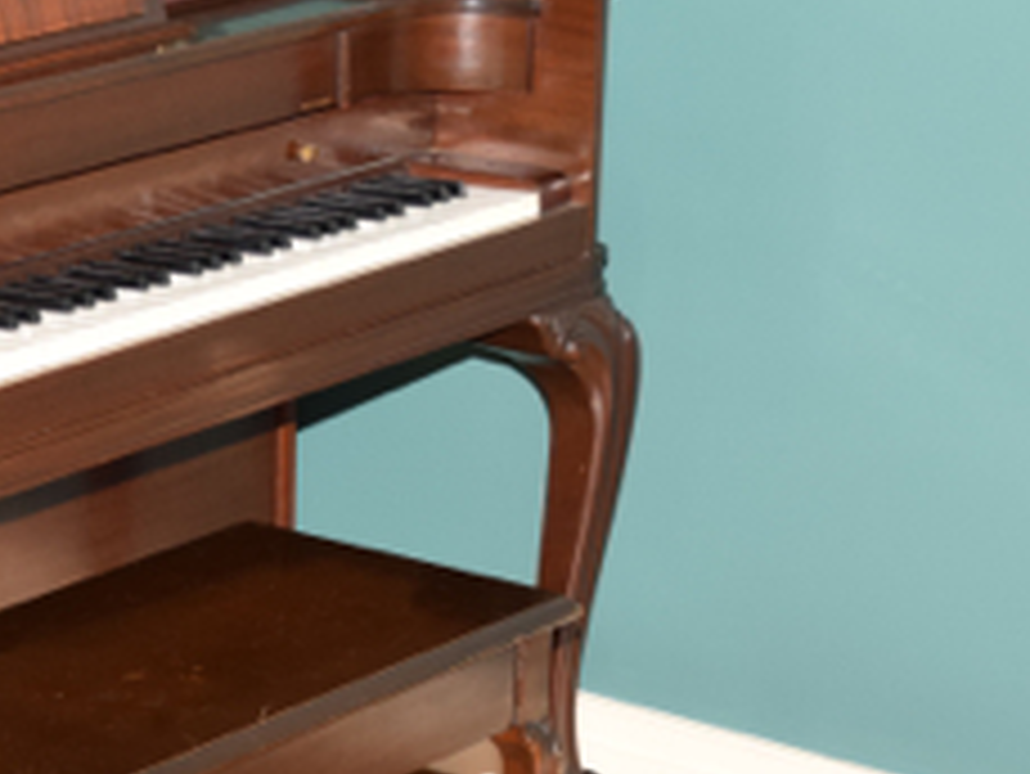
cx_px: -207
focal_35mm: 137
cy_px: 628
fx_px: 4079
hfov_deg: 14.0
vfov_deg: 10.8
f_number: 5.6
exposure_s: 1/125
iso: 800
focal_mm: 34
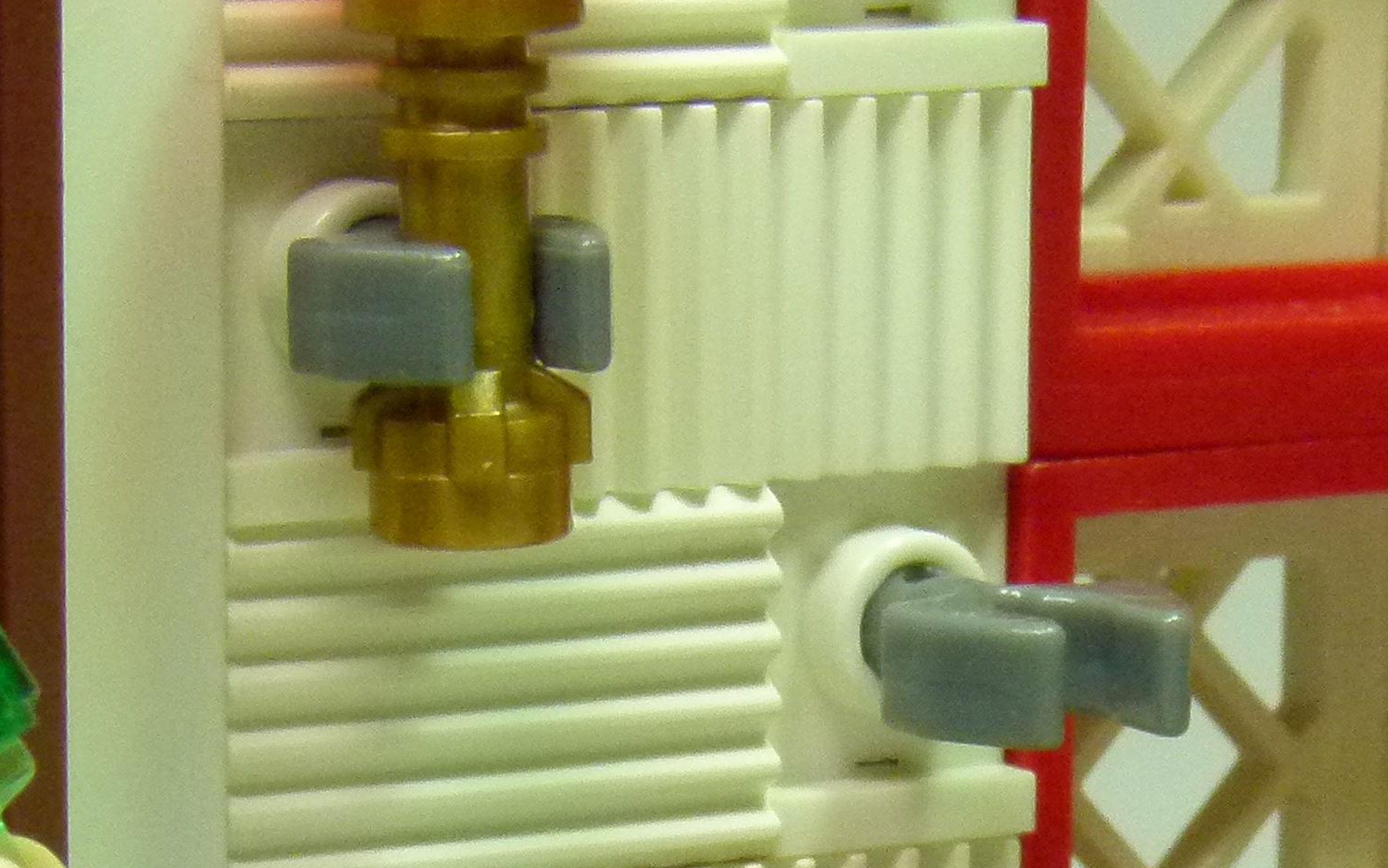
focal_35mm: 216
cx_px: 1059
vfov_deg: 6.0
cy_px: 1306
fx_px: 8171
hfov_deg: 9.7
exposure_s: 1/25
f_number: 7.1
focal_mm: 12.9
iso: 400
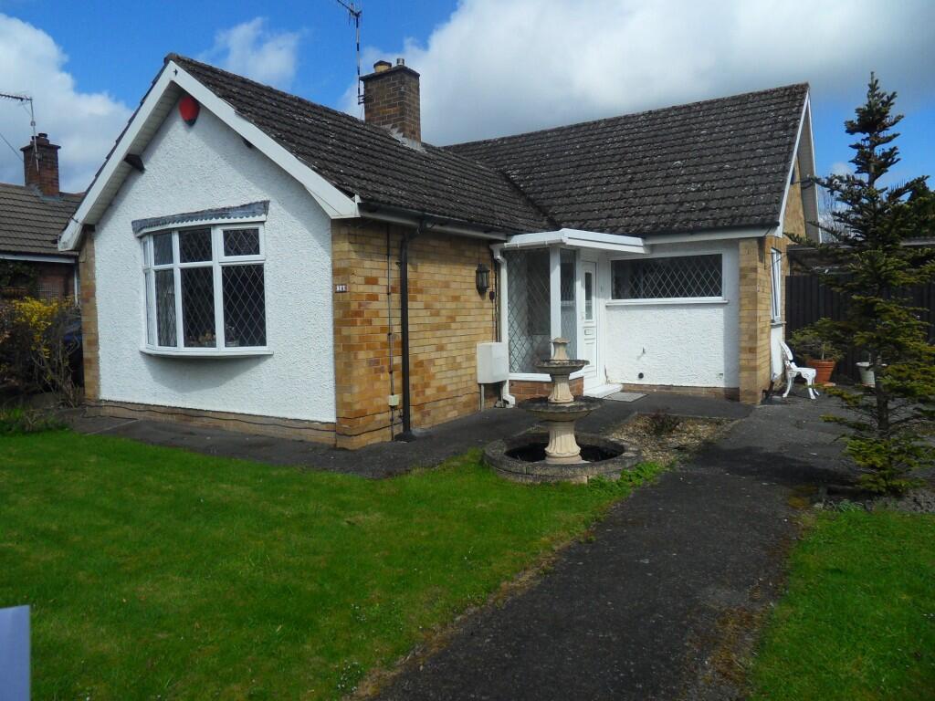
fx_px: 648
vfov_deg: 56.8
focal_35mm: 24
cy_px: 350
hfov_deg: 71.6
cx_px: 468
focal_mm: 4.2
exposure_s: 1/500
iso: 80
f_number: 7.5
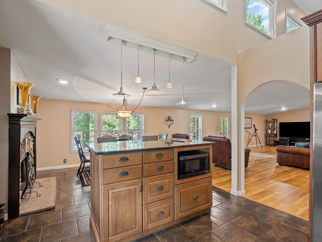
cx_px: 161
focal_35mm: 16
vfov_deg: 78.1
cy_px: 121
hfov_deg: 94.5
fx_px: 149
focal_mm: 8
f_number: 5.6
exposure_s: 1/5
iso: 400
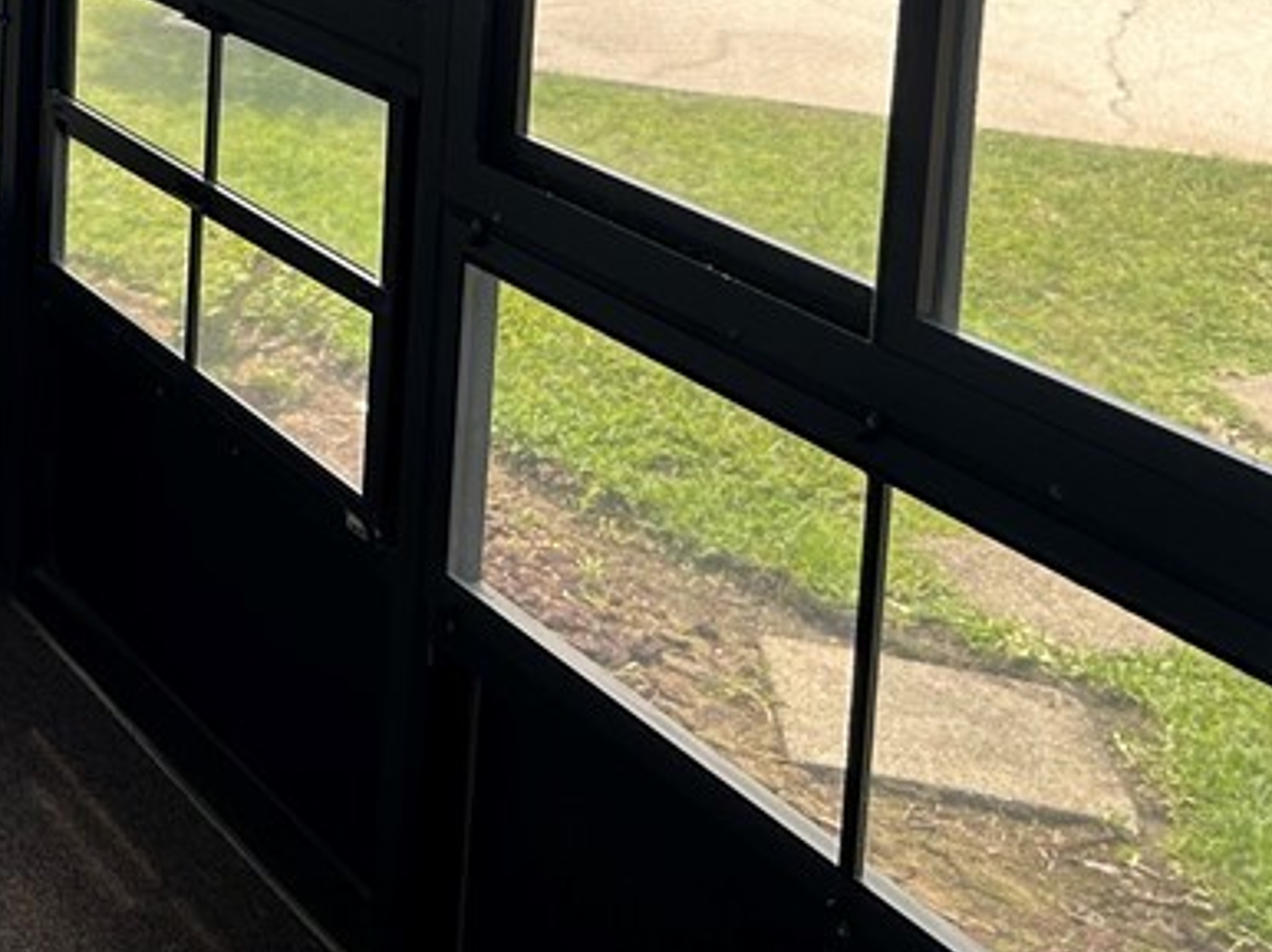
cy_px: -231
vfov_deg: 19.8
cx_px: -231
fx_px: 2534
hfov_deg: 25.5
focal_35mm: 69
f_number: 1.5
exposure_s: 1/121
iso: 50
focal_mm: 5.7
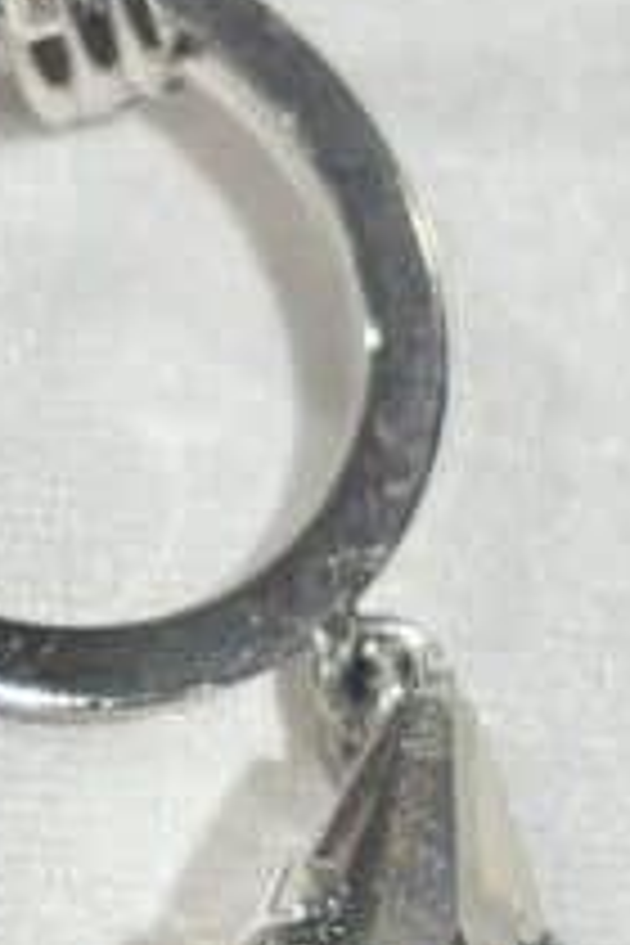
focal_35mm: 264
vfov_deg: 7.8
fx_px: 6929
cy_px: 724
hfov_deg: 5.2
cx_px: -140
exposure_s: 1/253
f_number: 1.6
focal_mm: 5.96
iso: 32
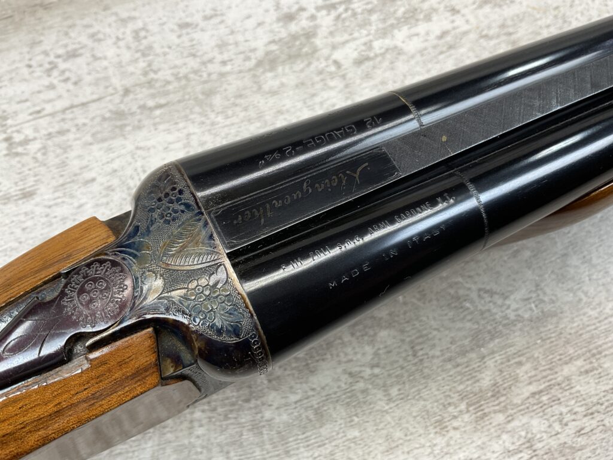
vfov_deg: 48.2
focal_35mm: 29
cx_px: 306
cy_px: 230
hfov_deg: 61.7
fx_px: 514
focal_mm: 3
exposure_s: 1/120
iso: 25
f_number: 1.8
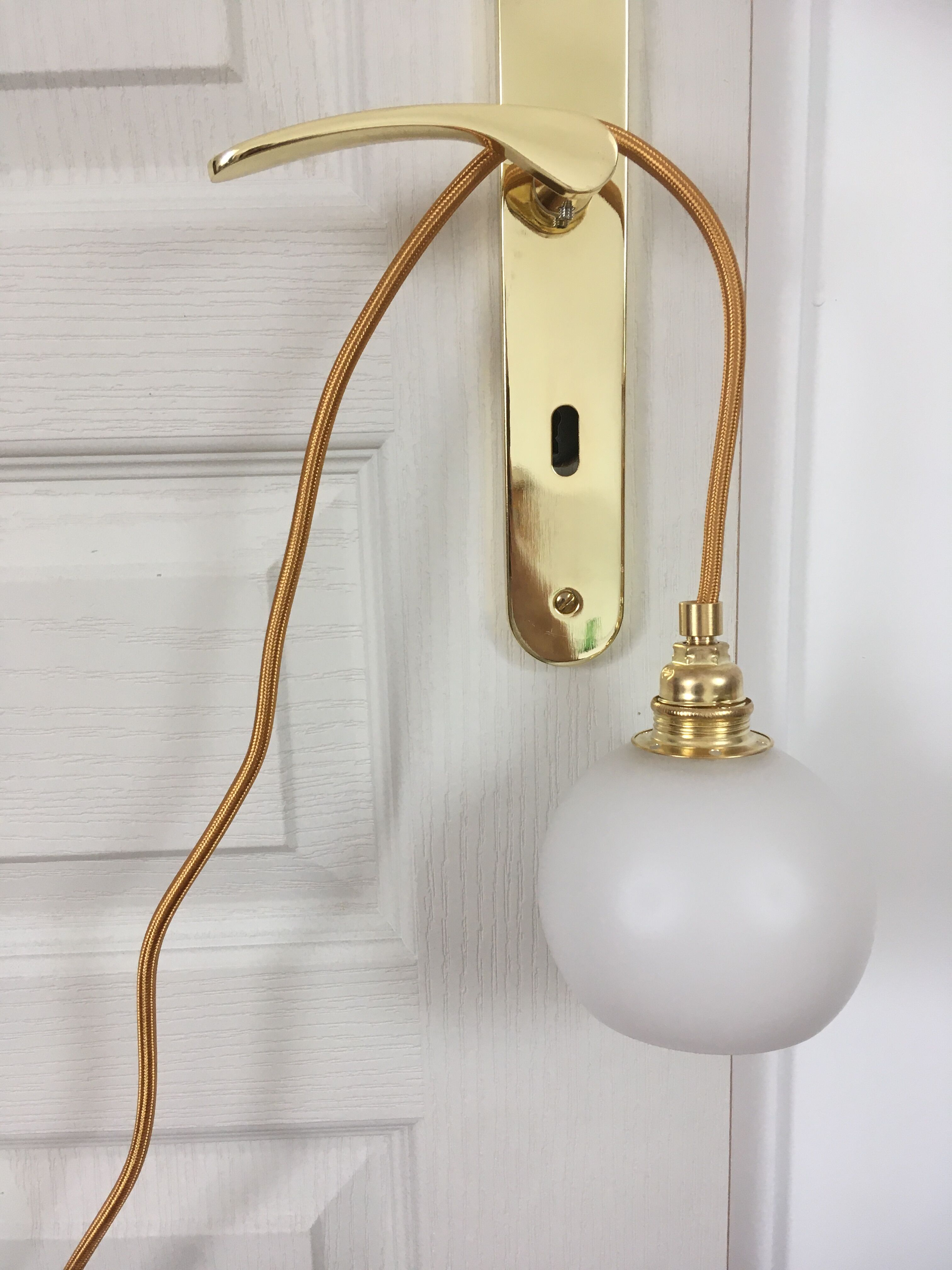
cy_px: 635
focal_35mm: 29
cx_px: 476
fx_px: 1063
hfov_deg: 48.2
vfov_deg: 61.7
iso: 32
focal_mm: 4.15
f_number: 2.2
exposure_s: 1/33
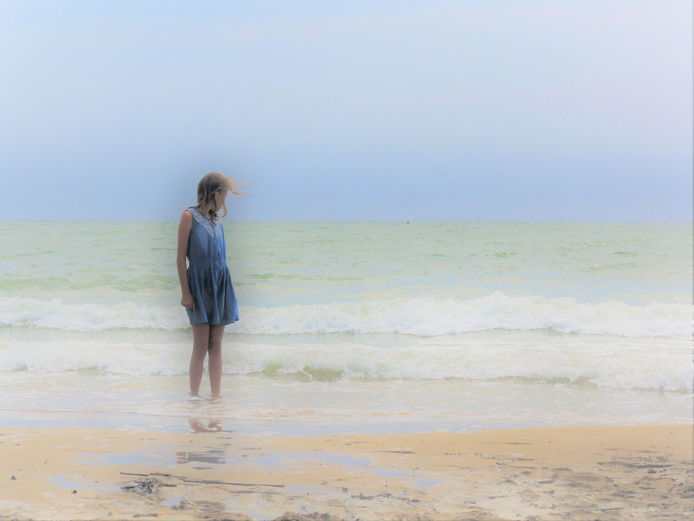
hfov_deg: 14.6
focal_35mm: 135
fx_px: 2707
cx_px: 347
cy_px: 260
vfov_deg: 11.0
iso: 100
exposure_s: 1/160
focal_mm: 28.4
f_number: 8
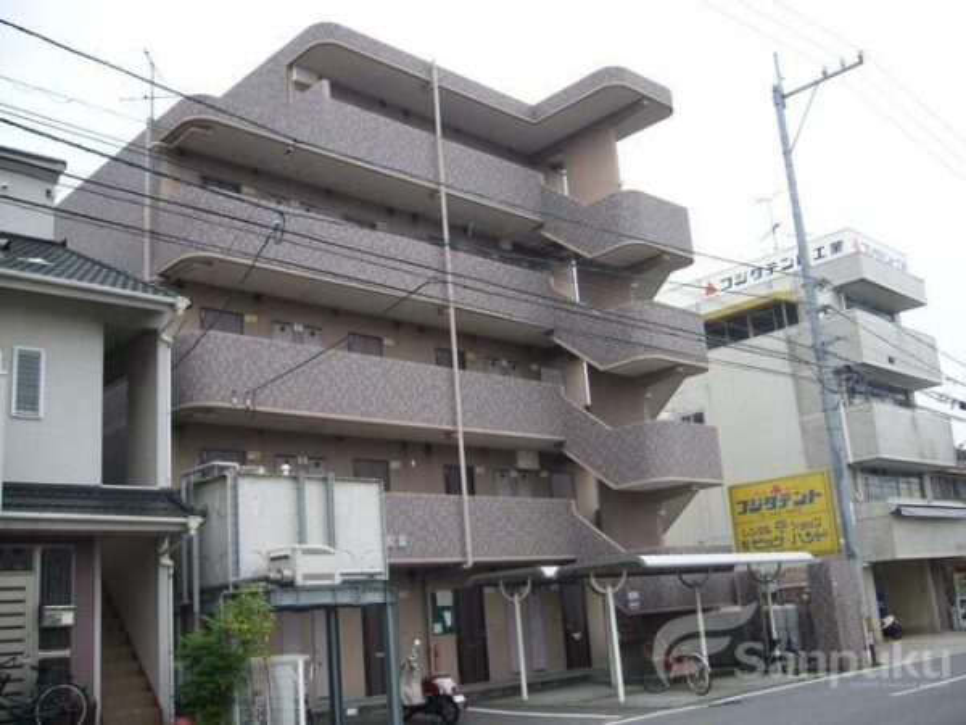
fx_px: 977
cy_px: 362
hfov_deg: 52.6
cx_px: 483
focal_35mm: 35
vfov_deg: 40.7
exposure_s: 1/125
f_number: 2.8
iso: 80
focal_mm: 5.8
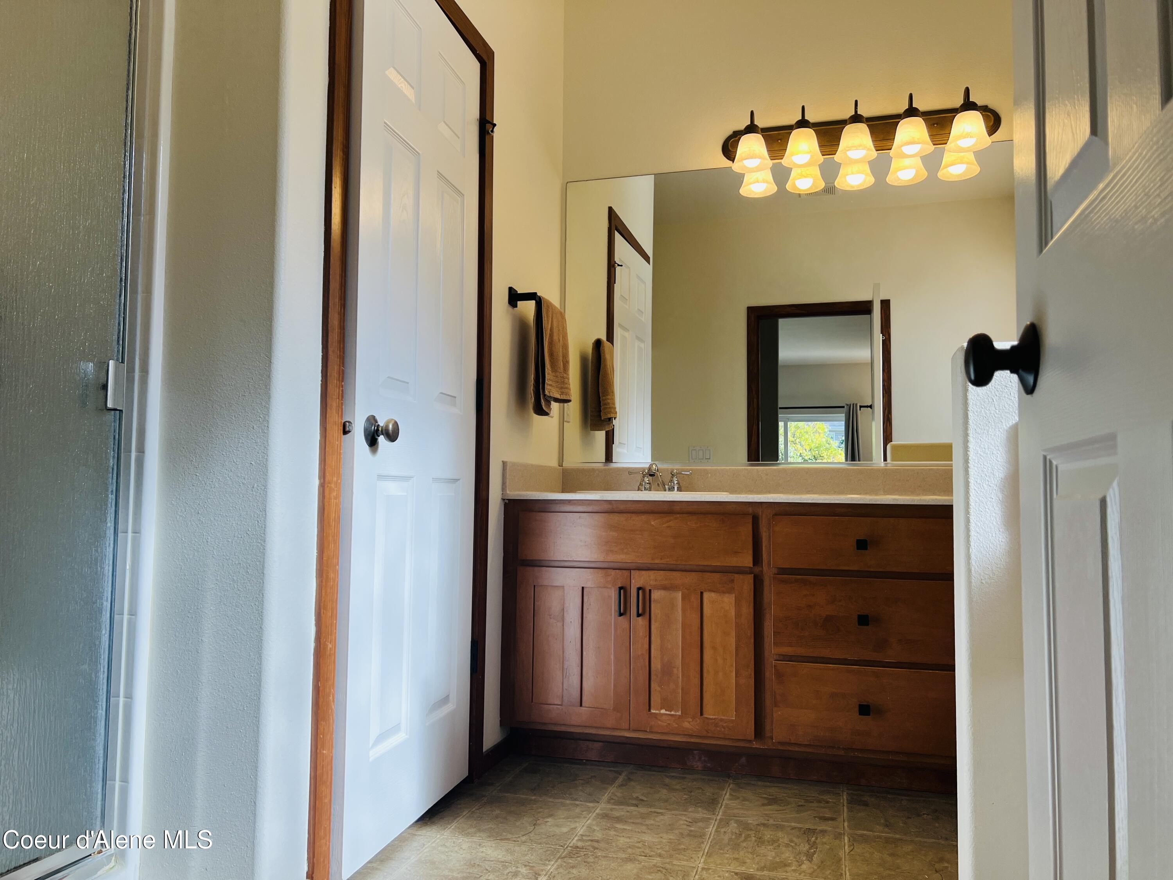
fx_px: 881
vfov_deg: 53.1
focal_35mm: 26
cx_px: 586
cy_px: 440
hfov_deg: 67.3
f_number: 1.5
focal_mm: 5.7
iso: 50
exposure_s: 1/493
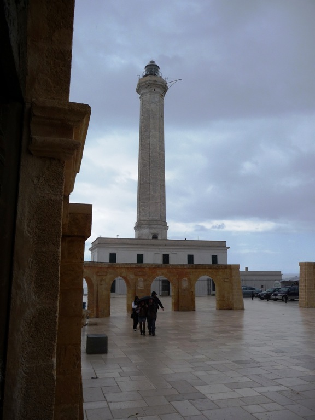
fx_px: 340
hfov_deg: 49.7
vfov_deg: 63.4
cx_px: 158
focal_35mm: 28
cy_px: 210
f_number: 3.3
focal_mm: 4.7
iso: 100
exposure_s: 1/1000
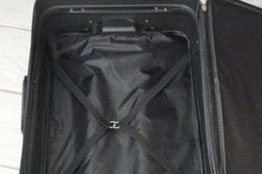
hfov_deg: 32.2
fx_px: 451
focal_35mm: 62
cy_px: 122
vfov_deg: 21.8
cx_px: 164
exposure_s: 1/8
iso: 800
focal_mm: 6.8
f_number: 4
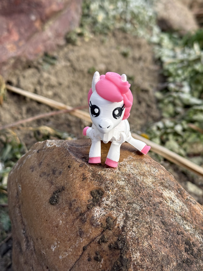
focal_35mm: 48
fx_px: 375
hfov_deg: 30.3
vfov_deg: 39.7
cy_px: 136
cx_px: 102
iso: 80
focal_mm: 6.76
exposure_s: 1/1285
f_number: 1.78
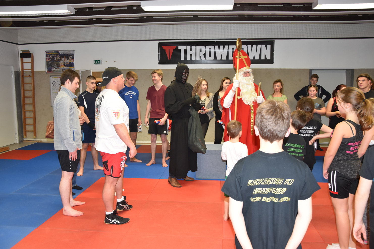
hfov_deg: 59.5
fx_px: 327
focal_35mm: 32
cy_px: 124
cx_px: 187
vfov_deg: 41.7
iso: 800
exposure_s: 1/60
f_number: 4
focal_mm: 21
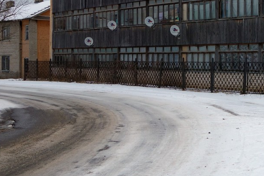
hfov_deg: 29.0
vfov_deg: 20.2
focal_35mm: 64
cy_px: -22
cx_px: 275
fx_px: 469
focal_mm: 10.4
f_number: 3.5
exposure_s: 1/100
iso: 125
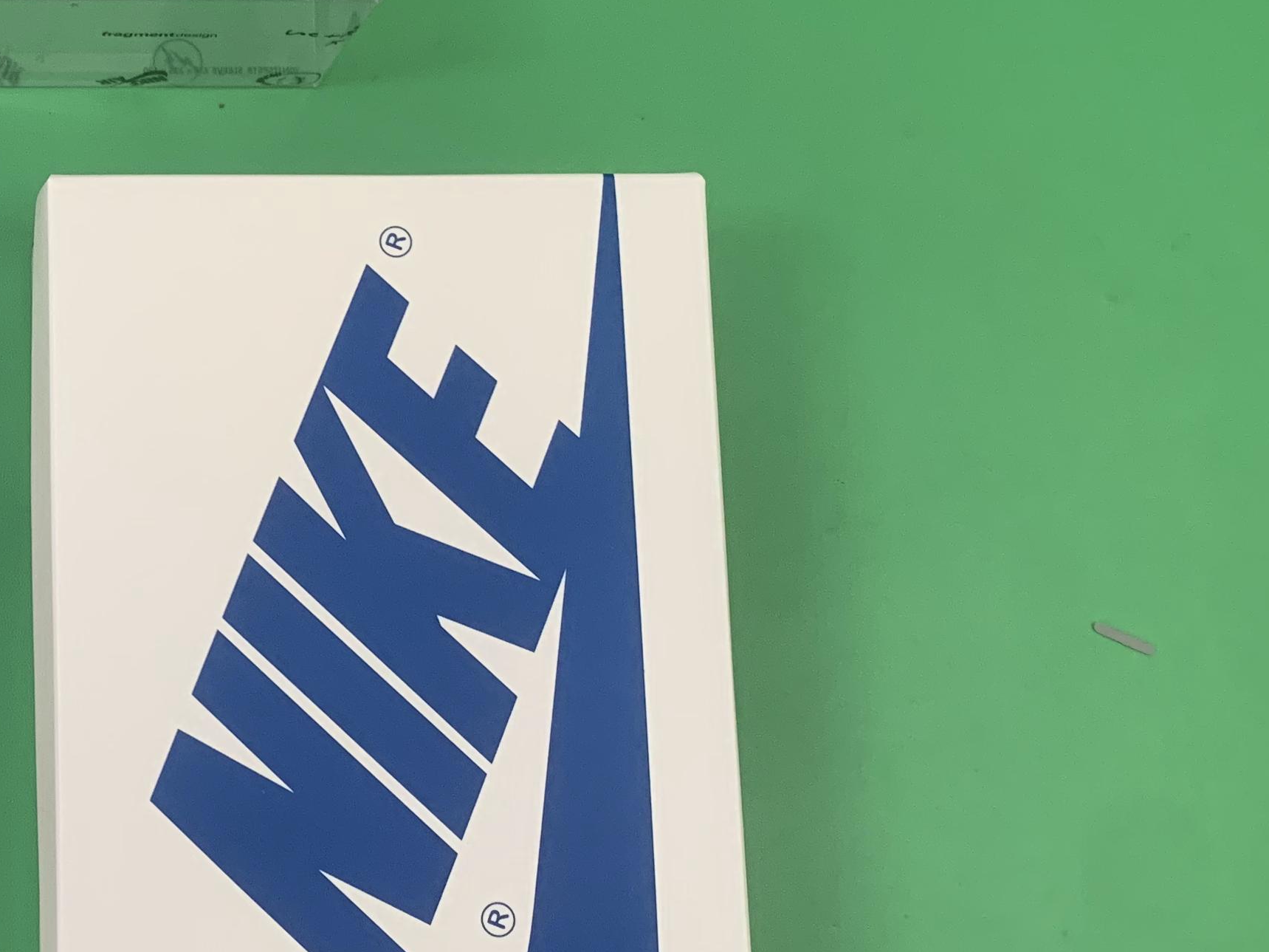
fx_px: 2236
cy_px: 309
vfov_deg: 23.9
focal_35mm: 61
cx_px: -81
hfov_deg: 29.0
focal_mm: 4.25
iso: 160
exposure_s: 1/60
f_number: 1.8
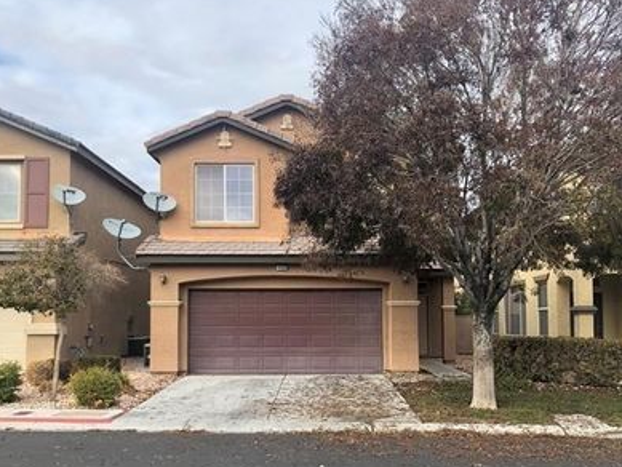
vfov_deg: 39.4
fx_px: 647
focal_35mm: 36
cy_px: 289
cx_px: 307
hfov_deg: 51.3
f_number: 1.8
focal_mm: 4
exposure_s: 1/308
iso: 20
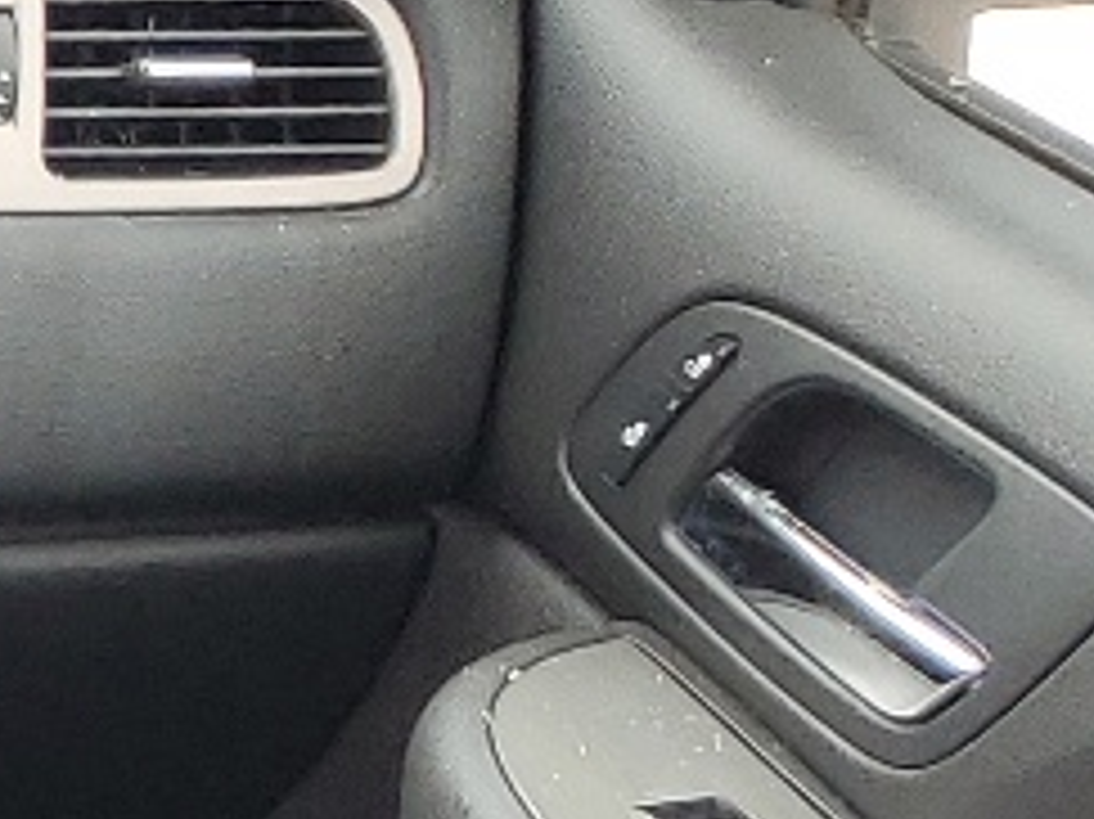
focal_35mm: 171
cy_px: 1962
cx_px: -2301
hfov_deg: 9.1
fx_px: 5402
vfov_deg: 8.0
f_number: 1.5
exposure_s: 1/135
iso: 50
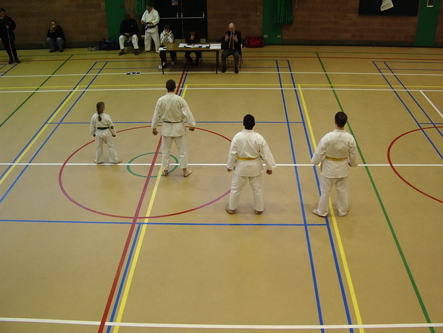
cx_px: 222
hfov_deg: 49.0
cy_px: 166
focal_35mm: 38
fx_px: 486
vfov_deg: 37.7
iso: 100
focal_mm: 5.8
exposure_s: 1/15
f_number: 2.6
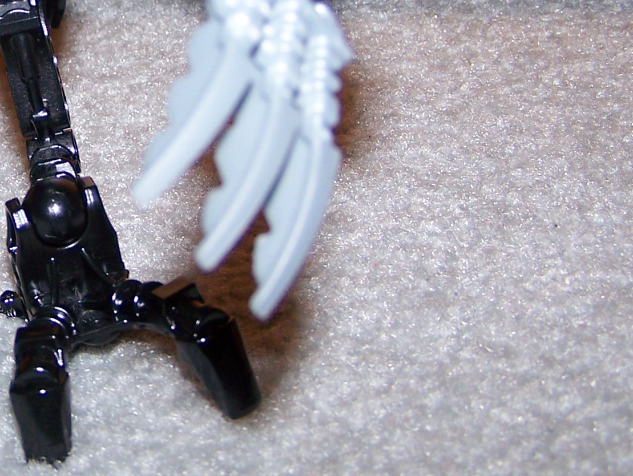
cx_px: -9
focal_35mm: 97
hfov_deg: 19.6
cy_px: 42
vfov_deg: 15.1
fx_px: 1776
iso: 80
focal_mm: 6.3
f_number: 2.8
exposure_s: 1/60
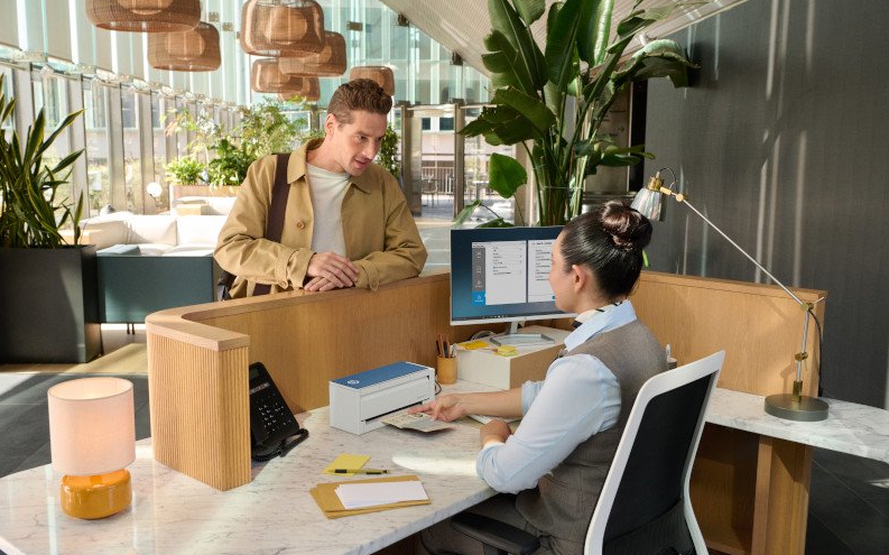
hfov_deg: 54.0
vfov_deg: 35.3
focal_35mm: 36
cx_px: 443
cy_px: 283
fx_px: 872
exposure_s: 1/250
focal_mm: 35
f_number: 6.3
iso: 800
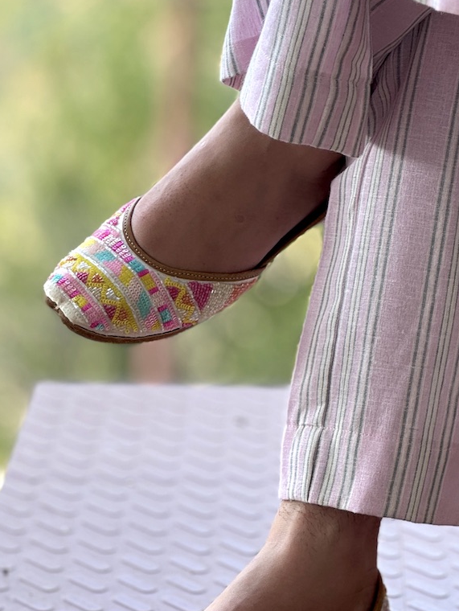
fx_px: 2543
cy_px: 149
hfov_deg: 10.3
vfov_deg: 13.6
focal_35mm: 144
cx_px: 424
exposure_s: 1/99
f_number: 2.8
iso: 32
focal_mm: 9
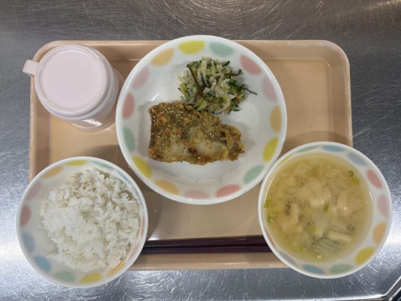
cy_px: 150
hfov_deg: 67.3
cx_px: 200
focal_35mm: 26
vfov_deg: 53.1
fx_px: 301
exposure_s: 1/120
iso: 100
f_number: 1.6
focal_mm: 5.96
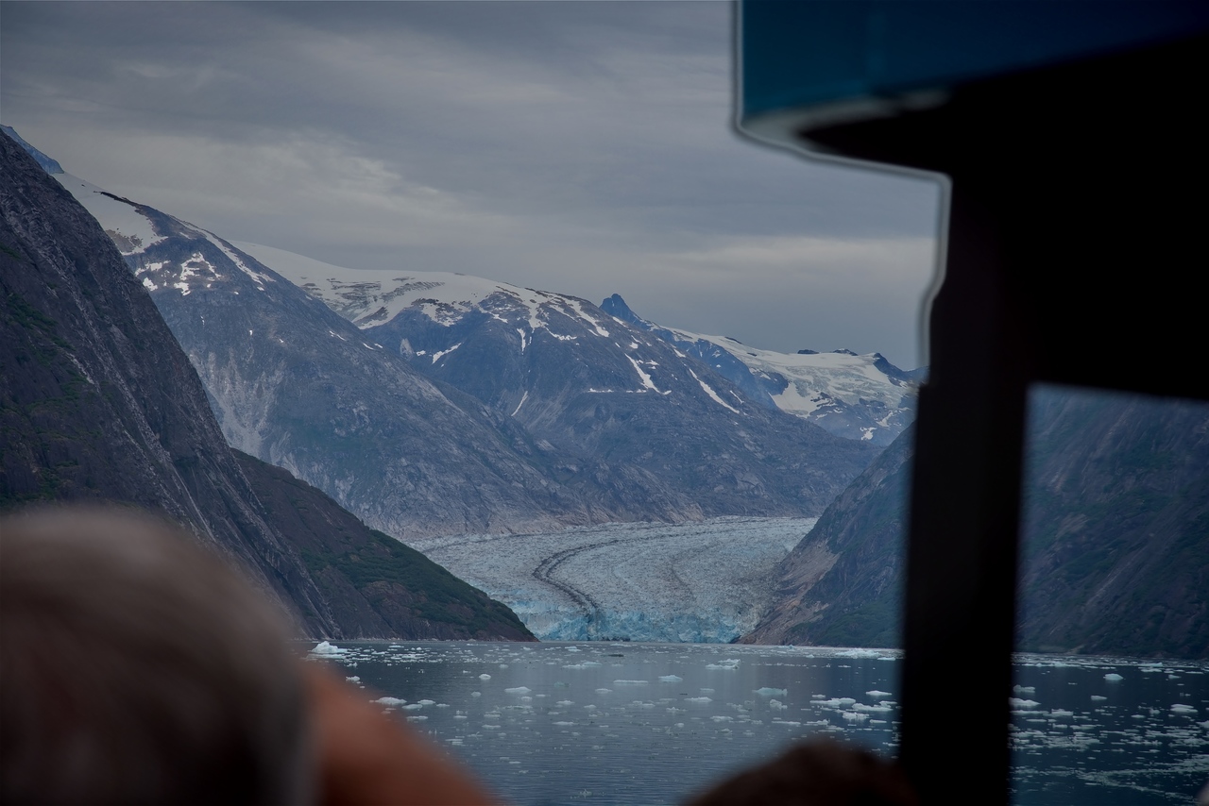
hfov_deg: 17.1
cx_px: 604
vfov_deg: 11.4
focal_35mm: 120
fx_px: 4031
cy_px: 403
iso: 100
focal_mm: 120
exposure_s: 1/320
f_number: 9
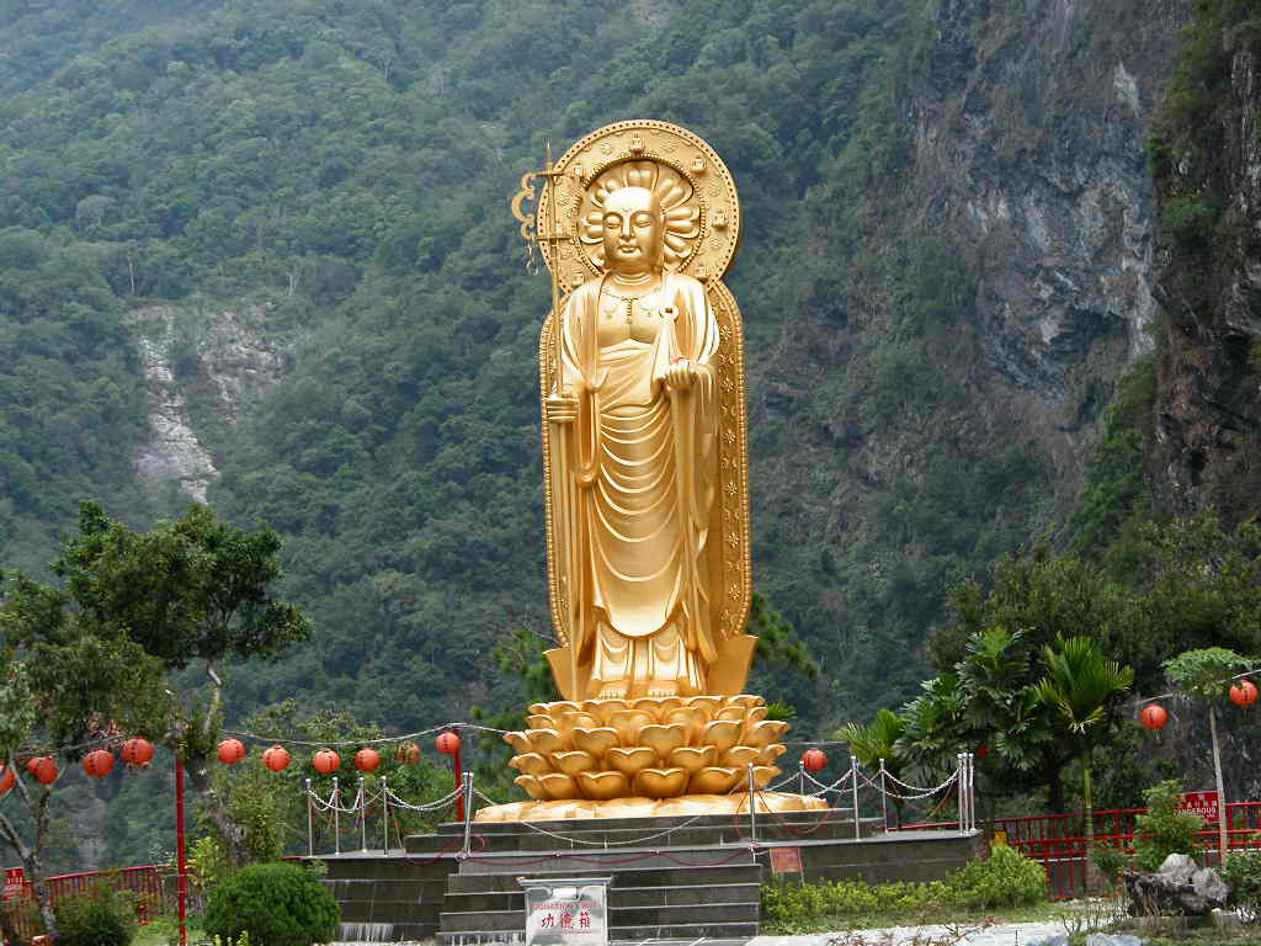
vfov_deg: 14.8
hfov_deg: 19.6
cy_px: 473
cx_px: 630
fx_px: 3643
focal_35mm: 100
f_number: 4.6
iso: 100
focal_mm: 25.4
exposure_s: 1/221
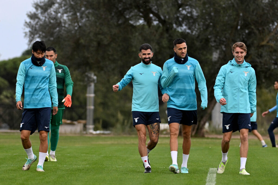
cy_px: 92
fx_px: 2779
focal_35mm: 360
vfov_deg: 3.8
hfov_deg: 5.7
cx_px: 139
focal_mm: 240
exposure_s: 1/1600
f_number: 4
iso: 1250
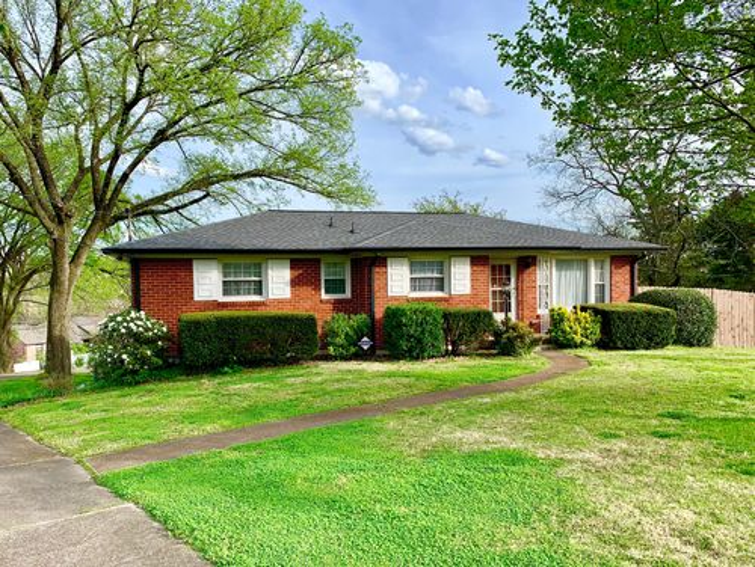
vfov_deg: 53.1
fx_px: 568
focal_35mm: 26
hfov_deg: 67.3
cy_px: 284
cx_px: 378
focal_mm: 4.25
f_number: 1.8
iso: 25
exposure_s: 1/972
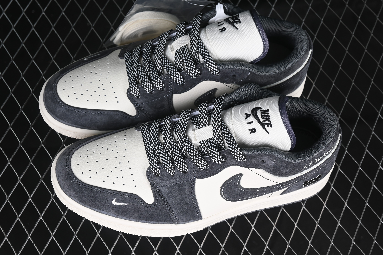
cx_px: 192
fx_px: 798
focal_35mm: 75
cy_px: 128
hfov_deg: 27.0
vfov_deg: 18.2
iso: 160
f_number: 7.1
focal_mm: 50
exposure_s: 1/60
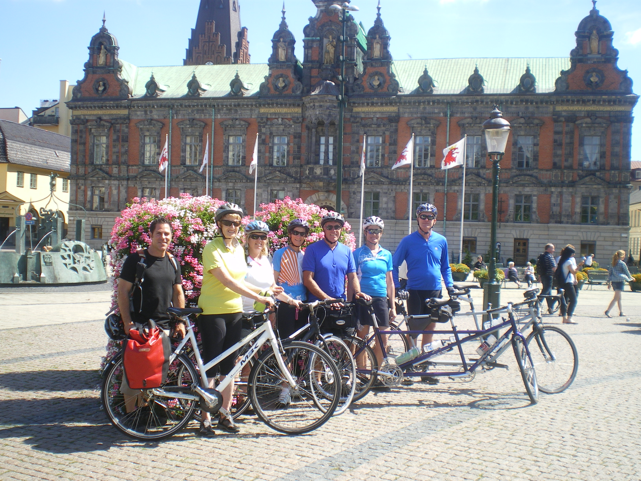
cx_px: 320
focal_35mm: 42
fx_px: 778
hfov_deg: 44.8
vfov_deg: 34.3
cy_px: 240
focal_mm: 7.4
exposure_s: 1/160
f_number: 4.9
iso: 50
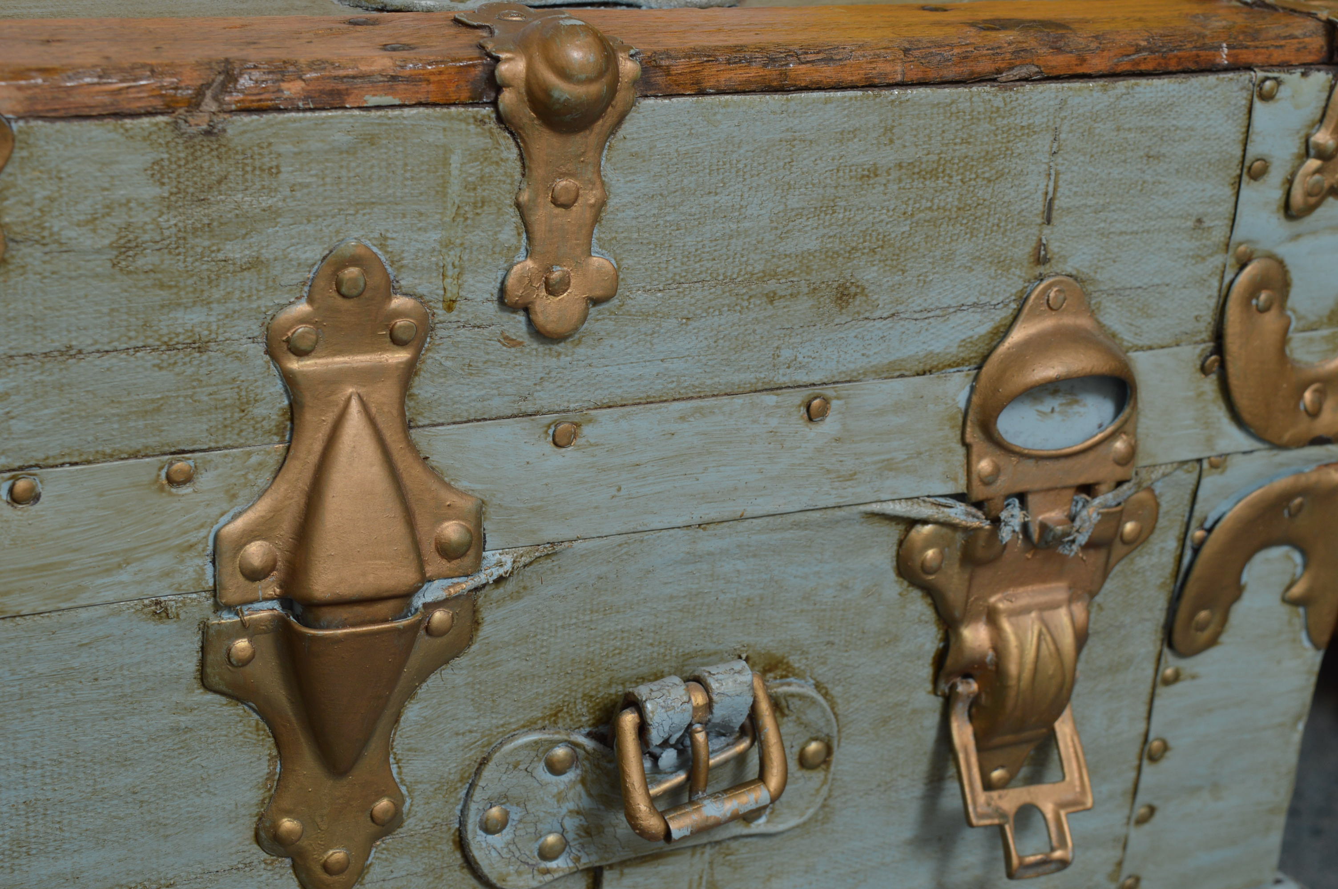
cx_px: 669
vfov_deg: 22.6
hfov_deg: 33.4
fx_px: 2228
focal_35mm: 60
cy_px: 444
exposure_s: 1/125
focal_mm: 40
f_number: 8
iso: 200
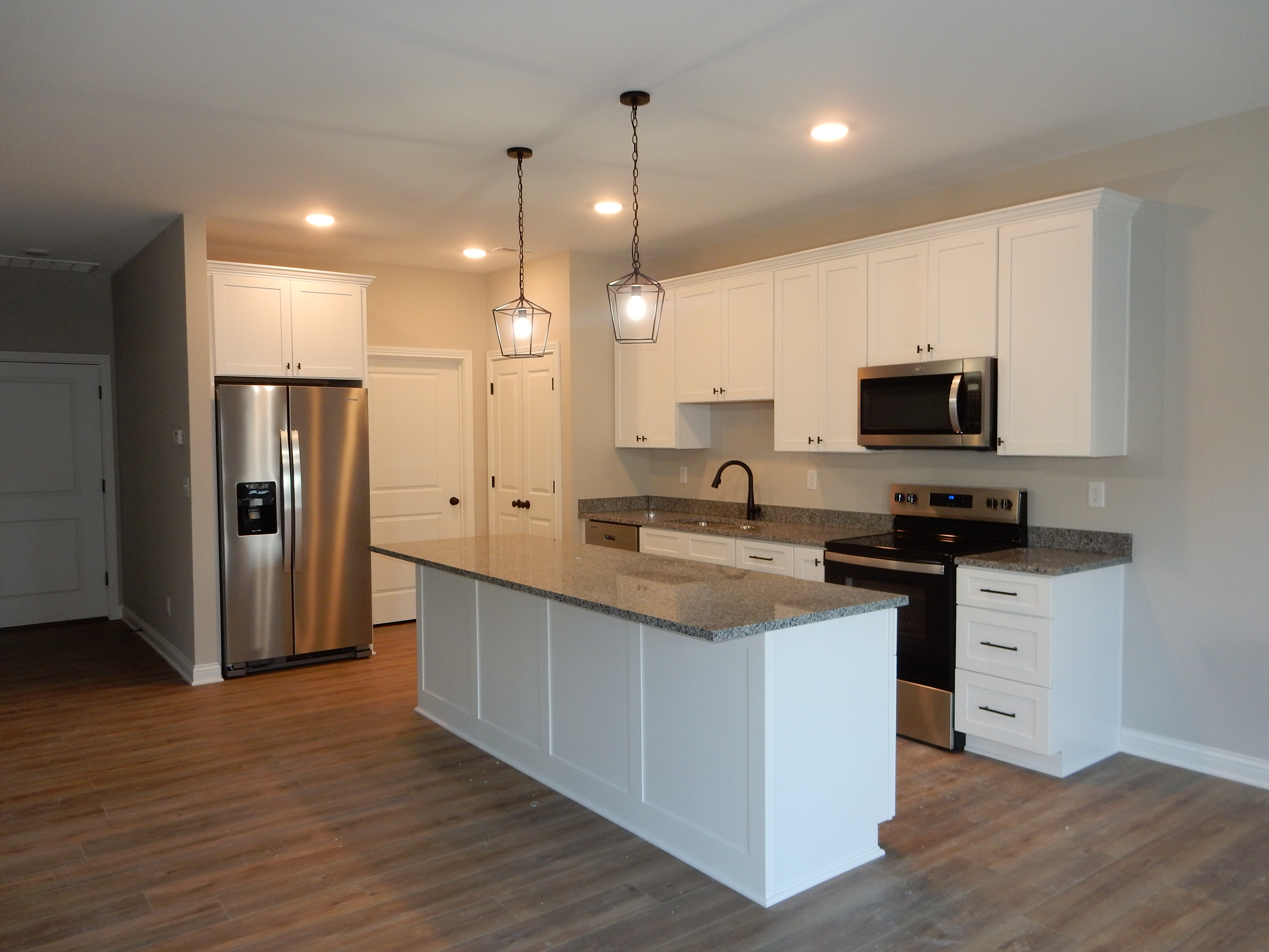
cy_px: 476
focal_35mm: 25
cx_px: 634
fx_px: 916
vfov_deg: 54.9
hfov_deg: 69.4
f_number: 3.7
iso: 160
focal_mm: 4.5
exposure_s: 1/30
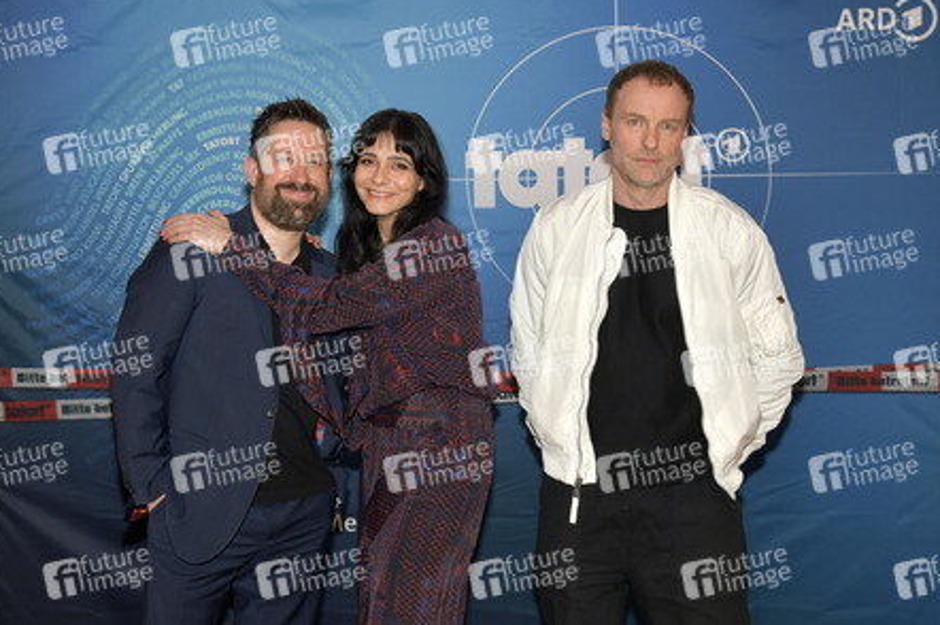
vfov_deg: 27.5
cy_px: 308
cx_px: 467
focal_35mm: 49
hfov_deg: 40.4
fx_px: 1278
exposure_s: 1/200
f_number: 5.6
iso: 640
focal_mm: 48
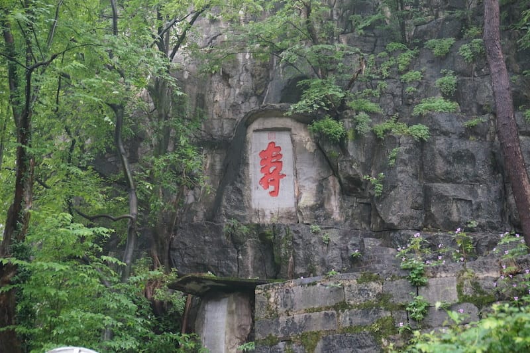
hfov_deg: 37.9
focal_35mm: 52
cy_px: 176
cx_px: 265
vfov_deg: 25.7
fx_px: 772
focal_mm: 35
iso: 1000
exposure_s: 1/60
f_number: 5.6
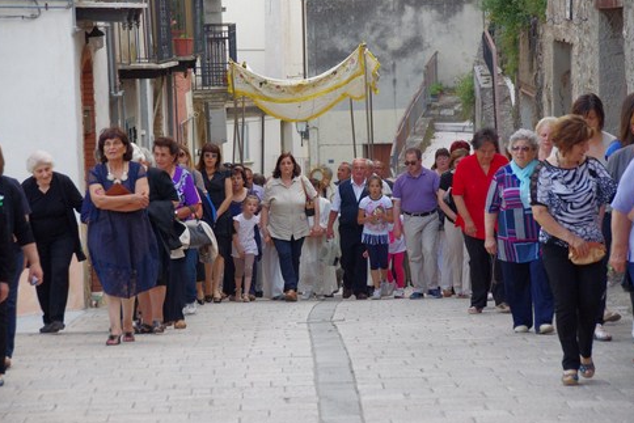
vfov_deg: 8.5
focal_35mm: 163
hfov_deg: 12.6
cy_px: 209
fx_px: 2863
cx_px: 309
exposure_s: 1/160
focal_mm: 105
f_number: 6.3
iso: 1250
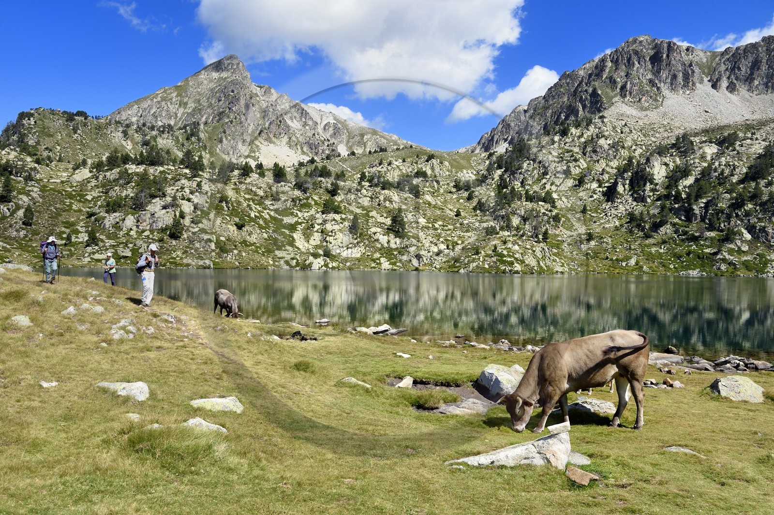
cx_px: 387
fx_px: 645
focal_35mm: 30
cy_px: 258
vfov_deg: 43.6
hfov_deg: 62.0
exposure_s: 1/200
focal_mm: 30
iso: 200
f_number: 13
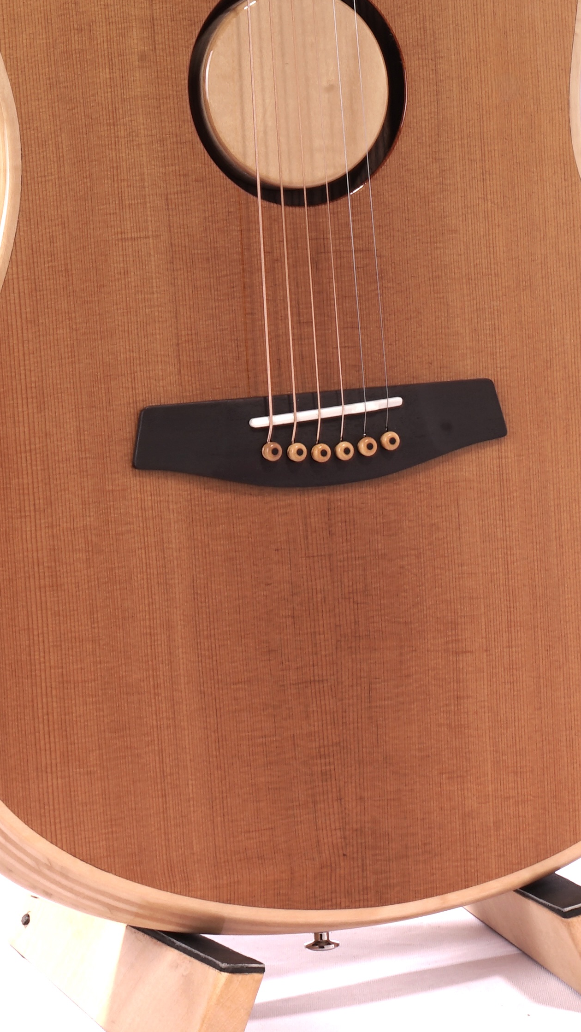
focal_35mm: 174
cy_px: -214
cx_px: 296
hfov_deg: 7.0
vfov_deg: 12.1
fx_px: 4764
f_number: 22
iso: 100
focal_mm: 62
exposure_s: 1/4
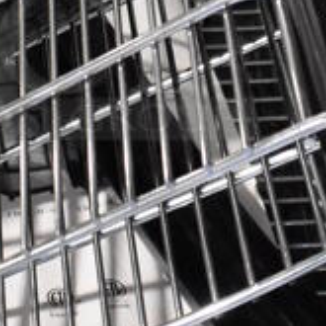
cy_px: 37
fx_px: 1353
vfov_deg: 13.6
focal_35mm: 127
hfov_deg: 13.6
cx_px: 36
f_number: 3.5
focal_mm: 18
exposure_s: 1/125
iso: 5000
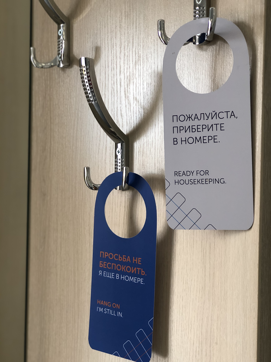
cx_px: 136
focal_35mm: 57
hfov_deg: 25.7
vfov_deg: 33.8
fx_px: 595
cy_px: 181
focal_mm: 6.6
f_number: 2.8
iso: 50
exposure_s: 1/30
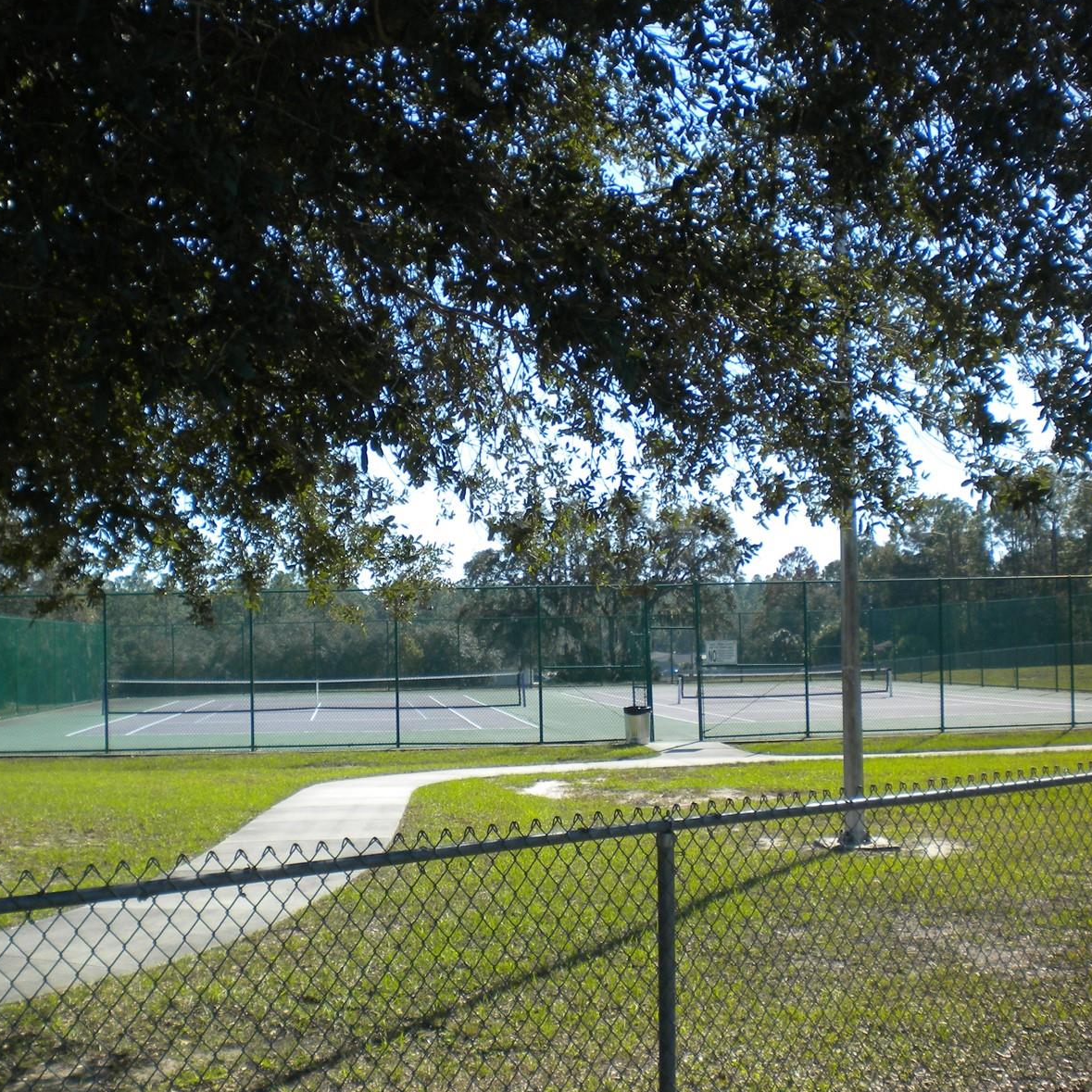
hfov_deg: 39.9
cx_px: 448
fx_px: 1499
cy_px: 544
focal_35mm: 42
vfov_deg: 40.0
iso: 80
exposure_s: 1/416
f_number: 4.6
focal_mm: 6.3
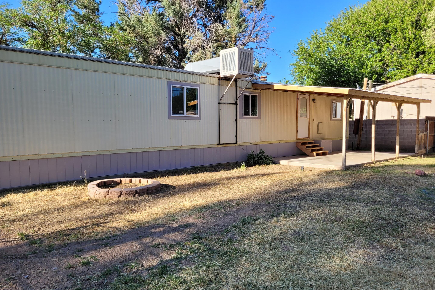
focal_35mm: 28
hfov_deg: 65.5
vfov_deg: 46.3
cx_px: 224
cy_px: 166
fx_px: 338
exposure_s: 1/892
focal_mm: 5.4
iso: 40
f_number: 1.8
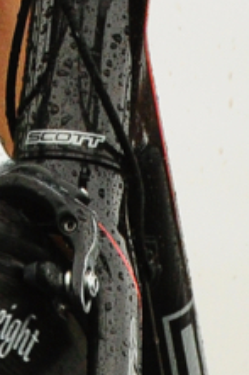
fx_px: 21758
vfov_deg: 1.0
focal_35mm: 2094
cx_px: -324
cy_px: -713
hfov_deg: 0.7
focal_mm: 200
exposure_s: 1/1000
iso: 900
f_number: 4
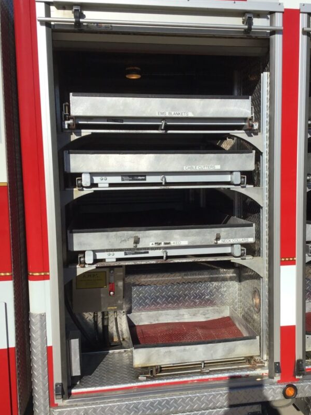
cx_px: 191
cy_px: 223
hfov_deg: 35.8
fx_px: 479
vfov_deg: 46.8
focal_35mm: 40
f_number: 2.4
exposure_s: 1/2331
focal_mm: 3.3
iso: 25
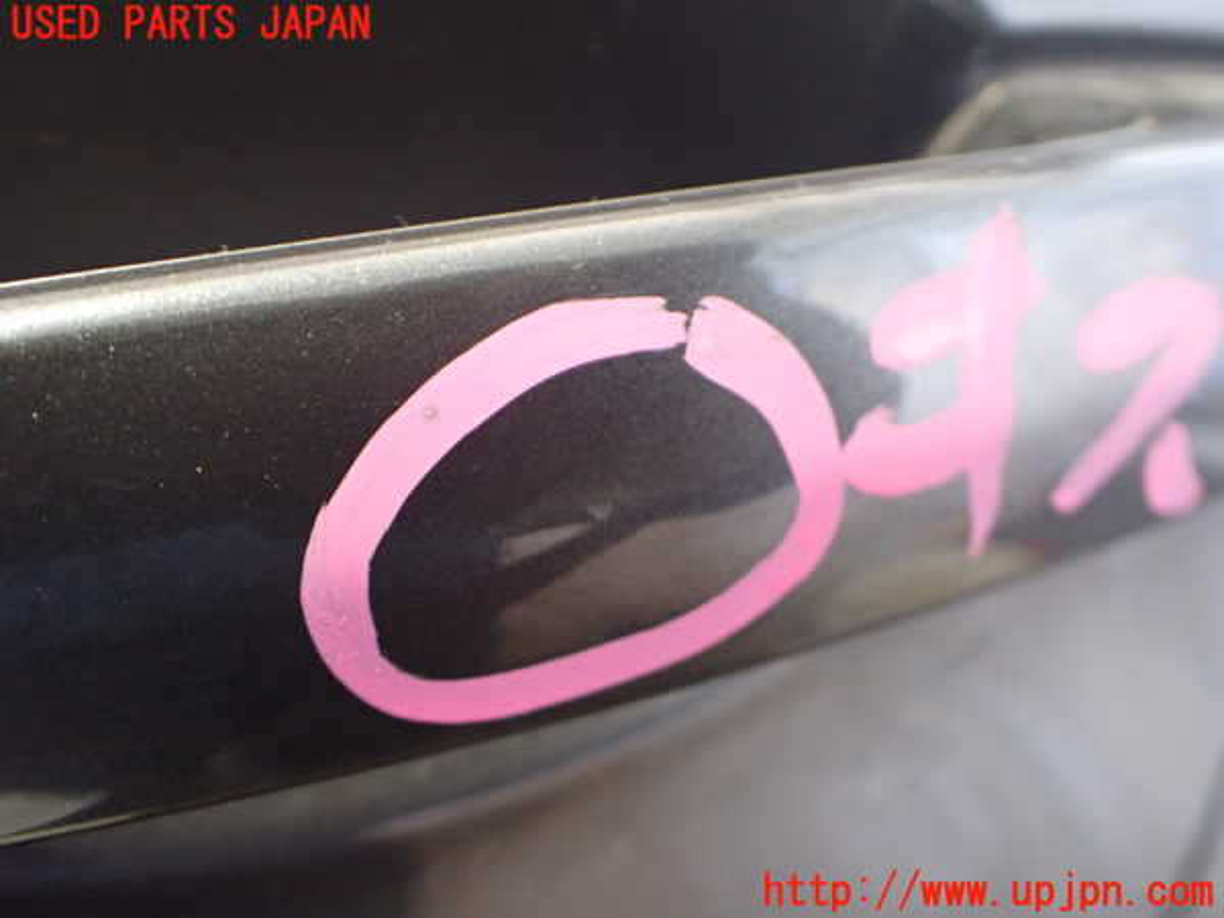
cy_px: 459
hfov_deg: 60.0
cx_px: 612
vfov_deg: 46.8
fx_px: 1061
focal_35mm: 30
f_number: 2.3
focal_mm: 5.4
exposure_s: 1/40
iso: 800
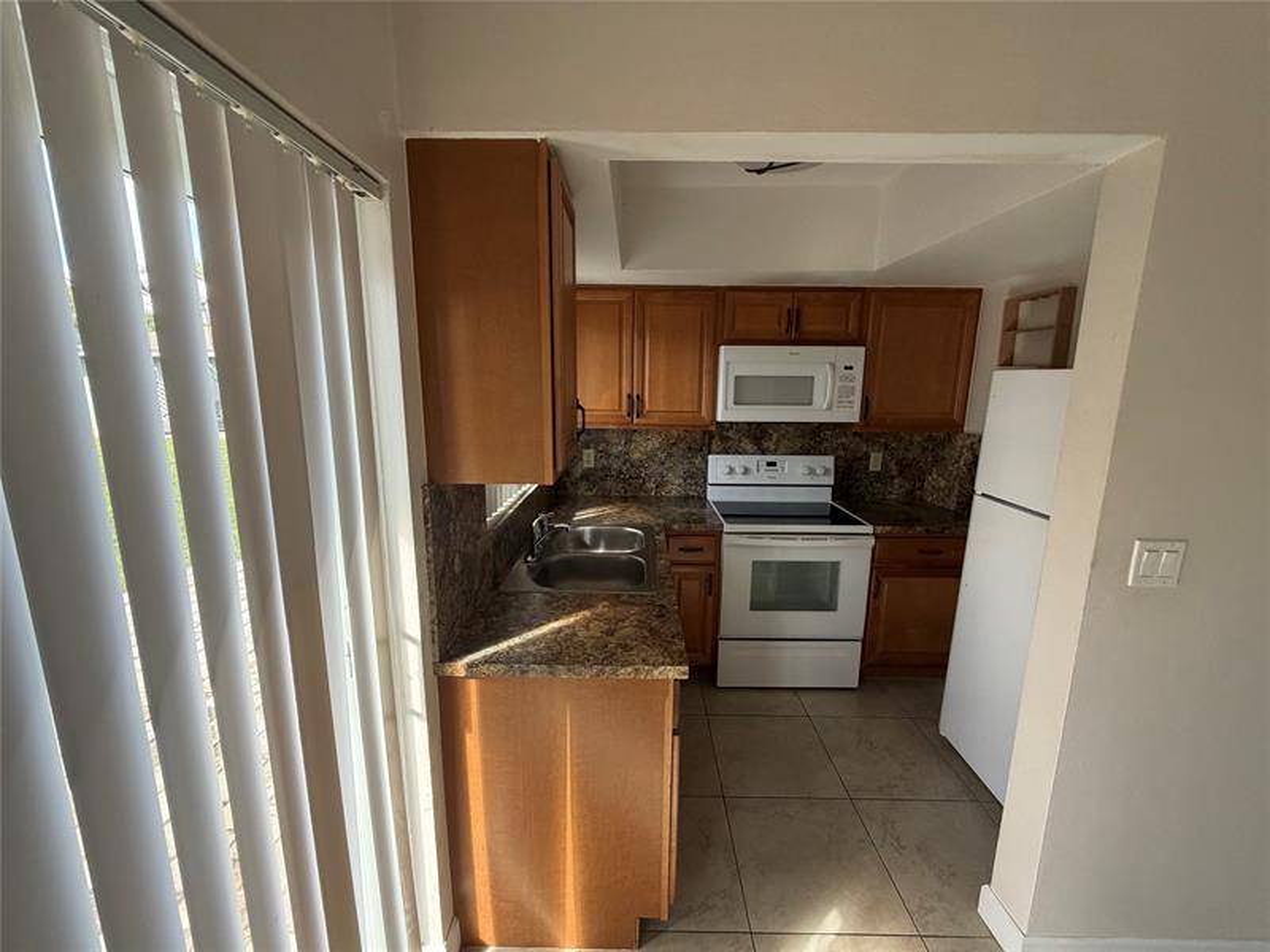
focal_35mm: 14
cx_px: 635
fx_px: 514
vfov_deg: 85.7
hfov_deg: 102.1
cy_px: 476
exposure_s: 1/121
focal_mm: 2.22
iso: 200
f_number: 2.2
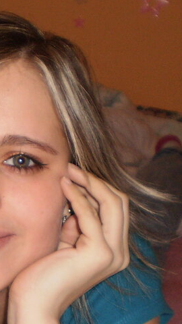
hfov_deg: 12.2
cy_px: 263
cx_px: -9
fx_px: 841
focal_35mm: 98
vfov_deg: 21.5
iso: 125
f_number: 3.1
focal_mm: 6.3
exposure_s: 1/30
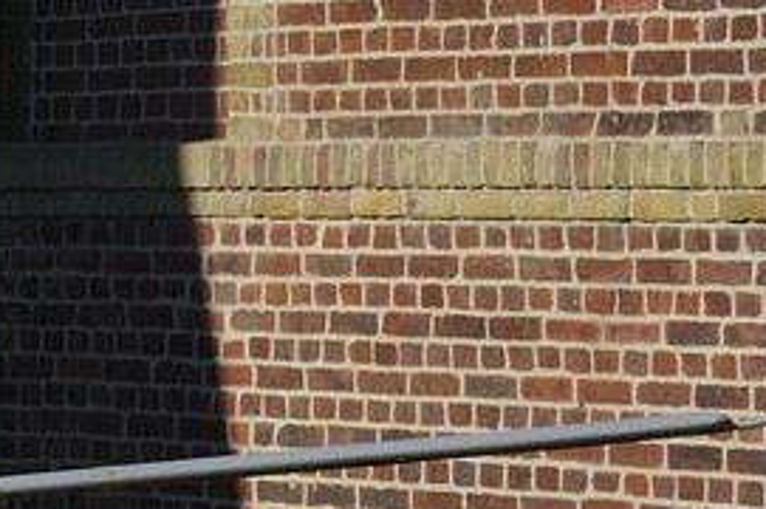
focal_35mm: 342
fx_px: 7268
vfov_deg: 4.0
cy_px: 238
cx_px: -1436
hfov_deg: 5.7
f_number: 18
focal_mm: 58
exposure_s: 1/200
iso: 200
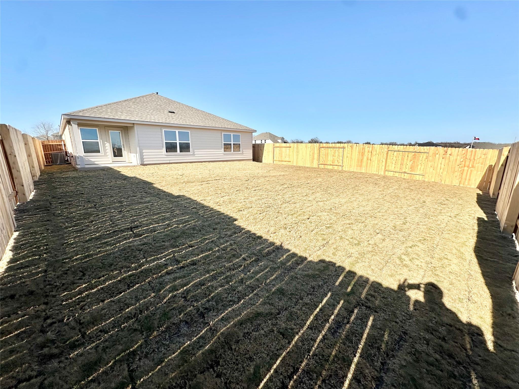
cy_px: 194
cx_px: 260
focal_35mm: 14
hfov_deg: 102.1
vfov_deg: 85.7
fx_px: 210
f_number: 2.2
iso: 50
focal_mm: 2.22
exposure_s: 1/2353
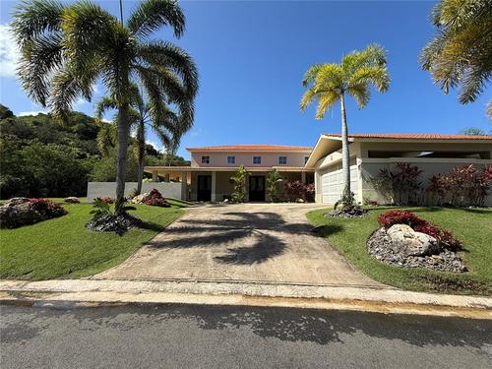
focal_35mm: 14
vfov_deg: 85.7
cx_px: 246
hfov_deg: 102.1
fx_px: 199
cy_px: 184
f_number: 2.2
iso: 50
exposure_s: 1/1901
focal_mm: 2.22
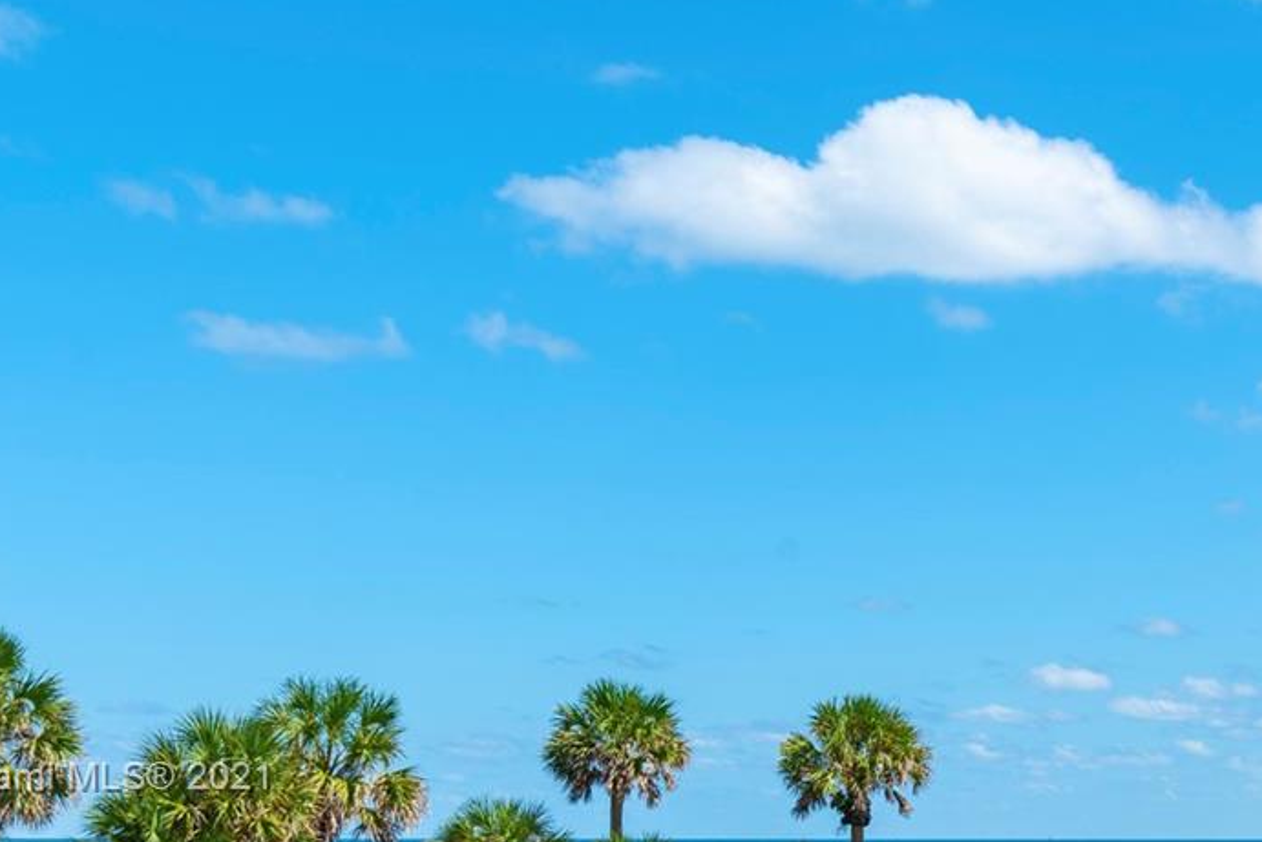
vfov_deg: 16.6
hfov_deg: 24.3
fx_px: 2840
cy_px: 781
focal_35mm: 81
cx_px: 1151
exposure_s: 1/200
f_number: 8
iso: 100
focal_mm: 35
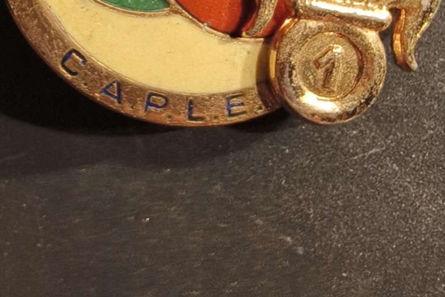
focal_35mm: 58
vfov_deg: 23.2
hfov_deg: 34.4
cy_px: 90
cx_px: 248
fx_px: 717
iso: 200
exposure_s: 1/42.7
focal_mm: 2.32
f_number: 2
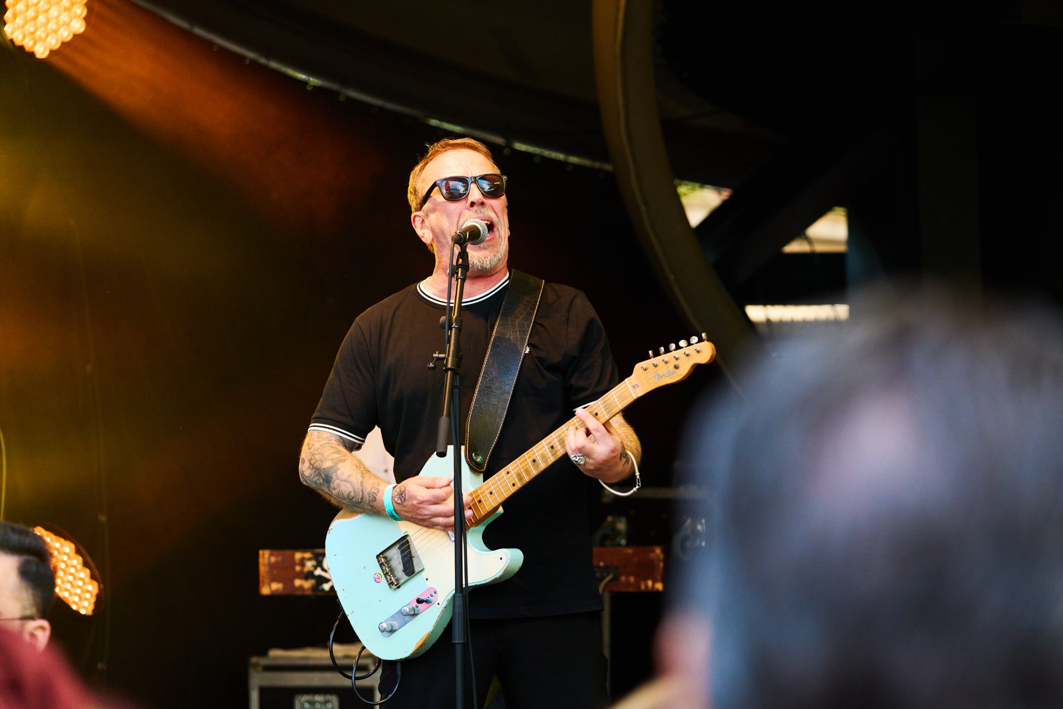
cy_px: 354
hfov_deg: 19.5
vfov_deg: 13.0
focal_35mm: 105
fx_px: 3100
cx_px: 532
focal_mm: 105
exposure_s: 1/320
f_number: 4
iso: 3200
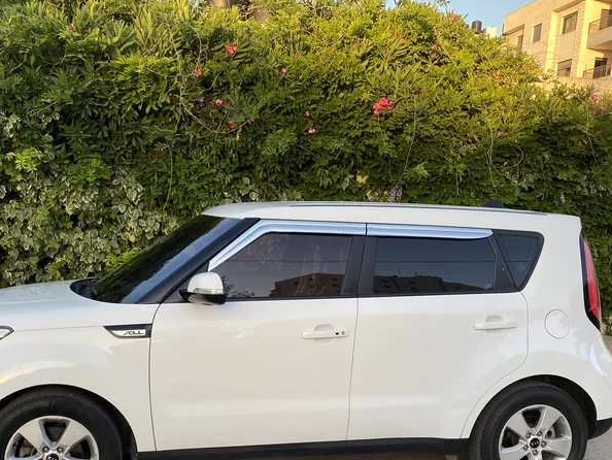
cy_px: 353
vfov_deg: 33.6
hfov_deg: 44.6
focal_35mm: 42
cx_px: 246
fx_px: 743
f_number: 1.8
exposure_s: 1/157
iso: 32
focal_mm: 4.25
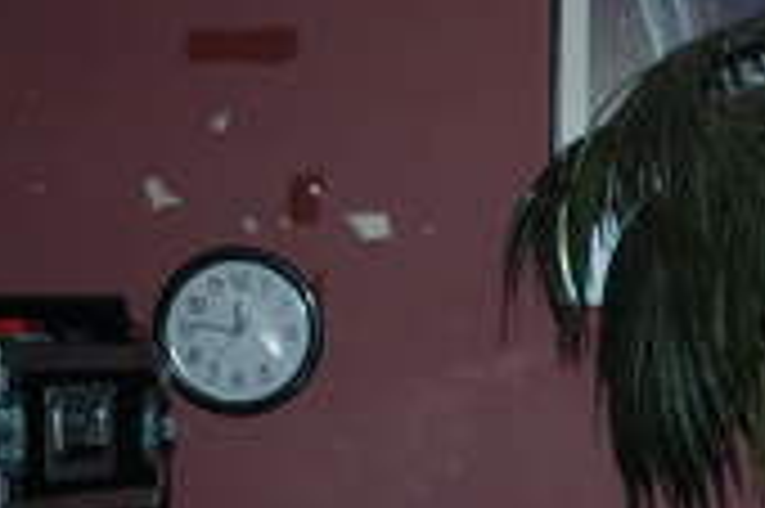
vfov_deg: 12.2
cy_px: 474
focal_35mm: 111
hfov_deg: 17.6
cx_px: 911
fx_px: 2356
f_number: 5.6
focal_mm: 28
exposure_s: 1/60
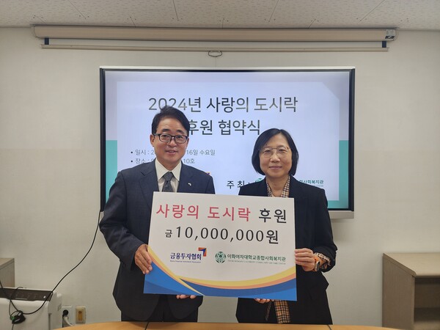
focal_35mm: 23
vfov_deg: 58.9
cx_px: 220
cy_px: 165
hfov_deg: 73.9
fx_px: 292
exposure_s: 1/120
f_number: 1.8
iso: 64
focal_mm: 6.4
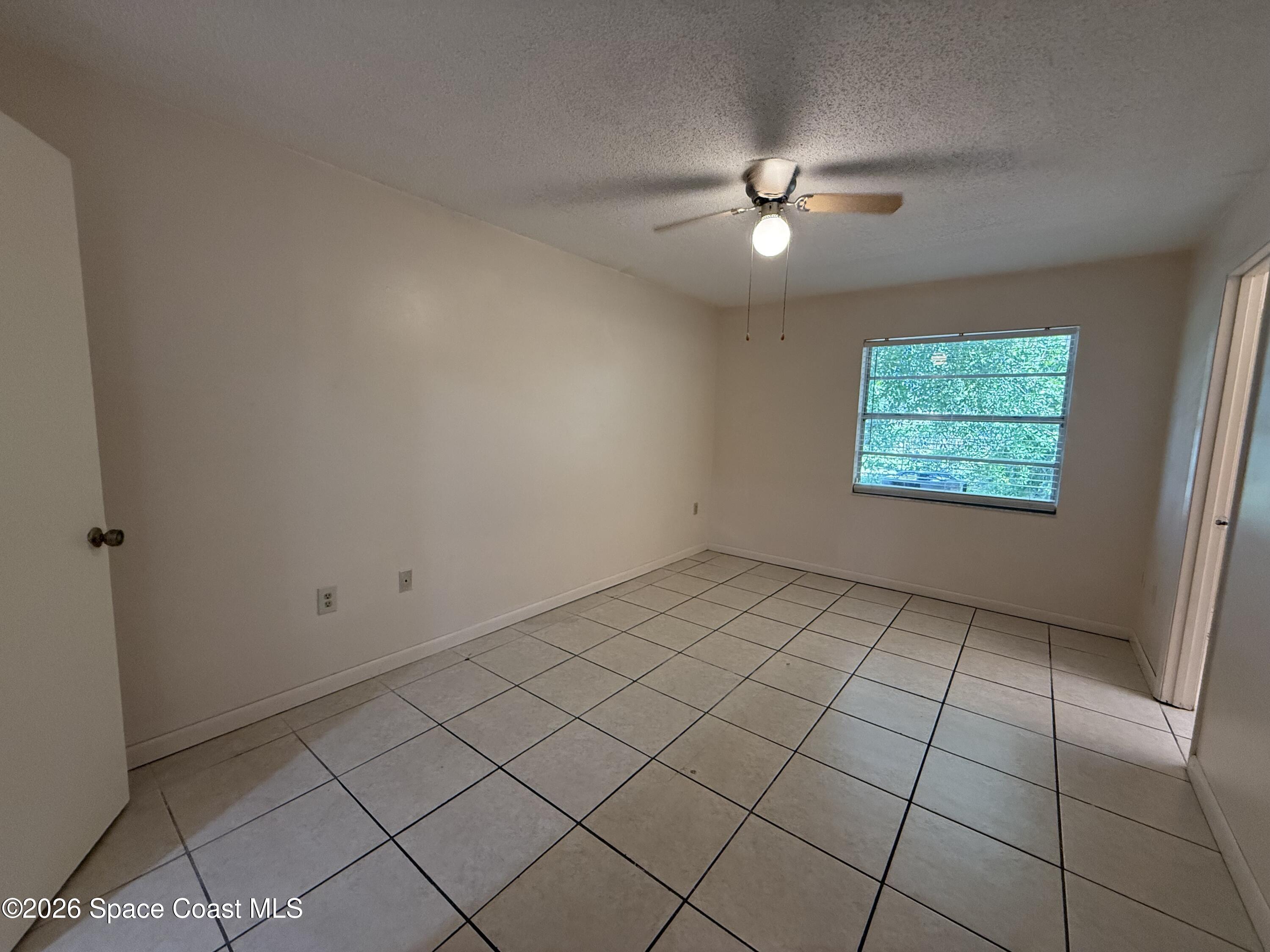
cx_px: 635
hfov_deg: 102.1
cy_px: 476
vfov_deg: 85.7
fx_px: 514
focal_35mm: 14
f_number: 2.2
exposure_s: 1/120
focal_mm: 2.22
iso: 400
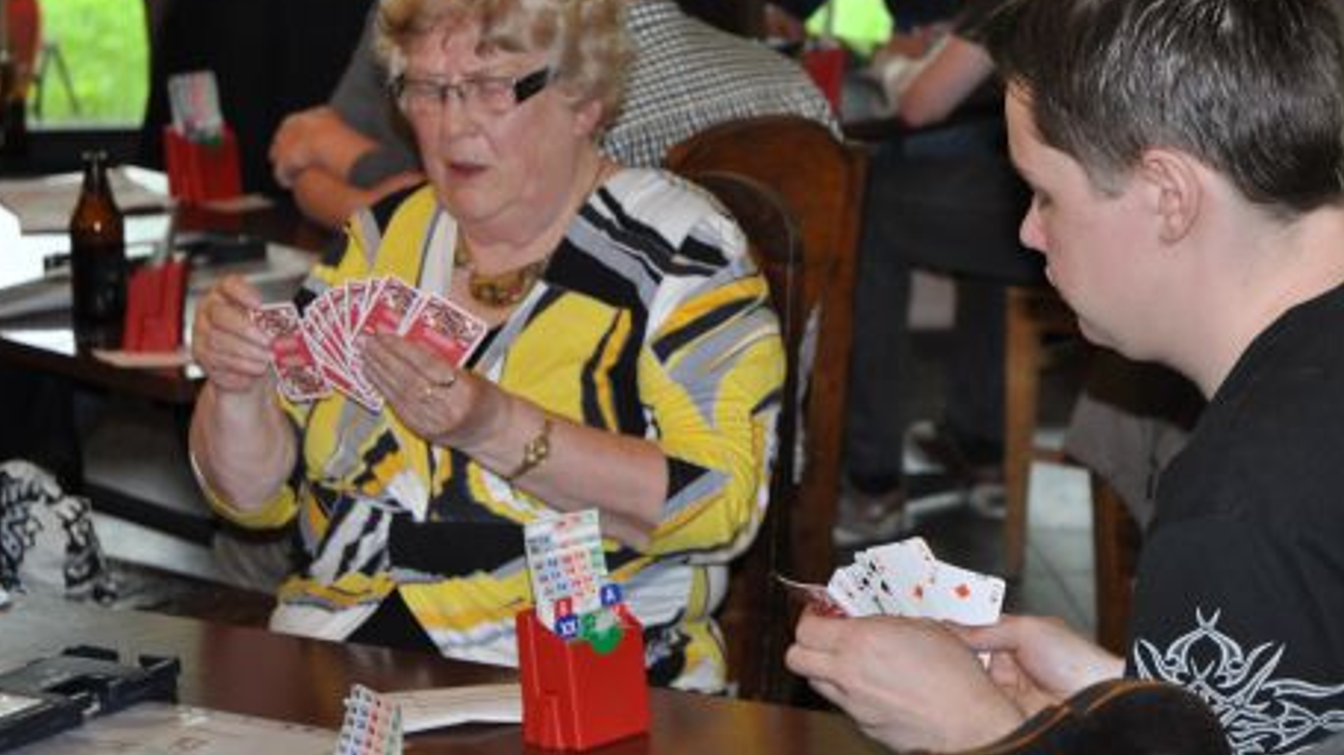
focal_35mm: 124
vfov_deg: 9.8
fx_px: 4417
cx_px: 769
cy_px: 214
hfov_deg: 17.3
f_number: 4.5
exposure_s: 1/60
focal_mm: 60
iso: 800
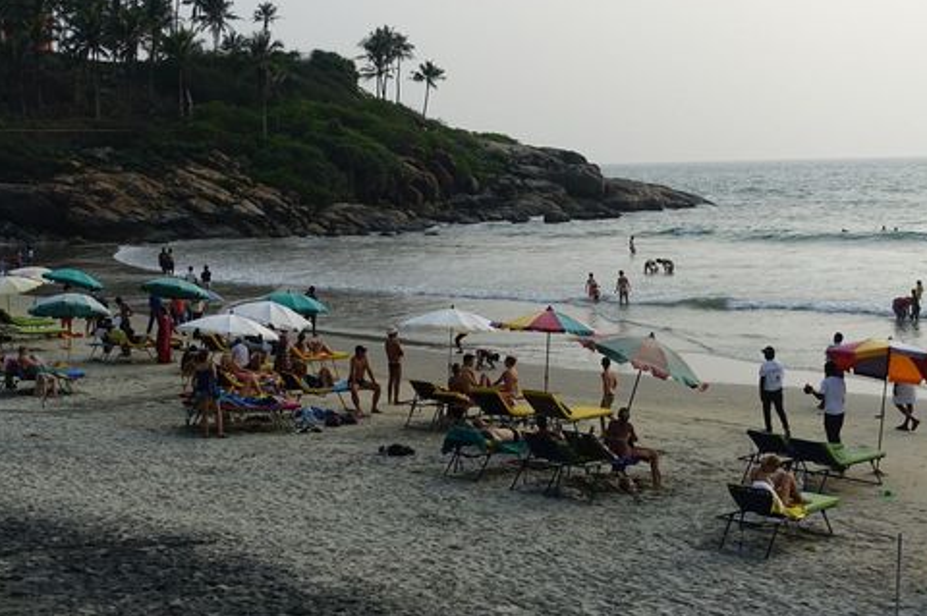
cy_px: 161
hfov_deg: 36.9
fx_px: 1389
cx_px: 440
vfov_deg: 24.8
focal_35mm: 54
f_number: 2.8
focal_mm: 13.34
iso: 125
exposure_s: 1/250
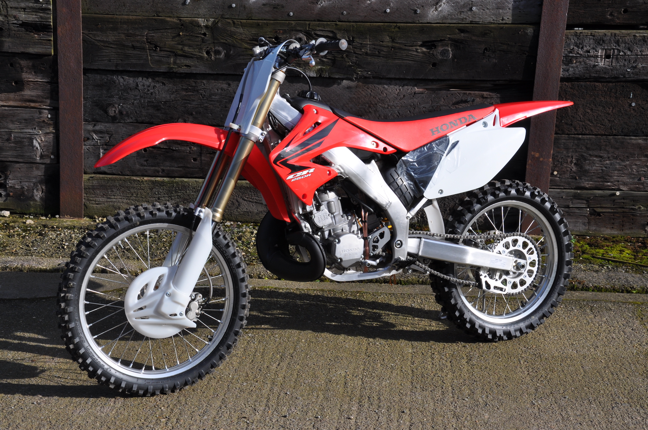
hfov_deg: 31.9
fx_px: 1133
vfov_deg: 21.5
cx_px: 324
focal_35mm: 63
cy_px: 215
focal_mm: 42
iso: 200
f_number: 14
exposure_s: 1/200
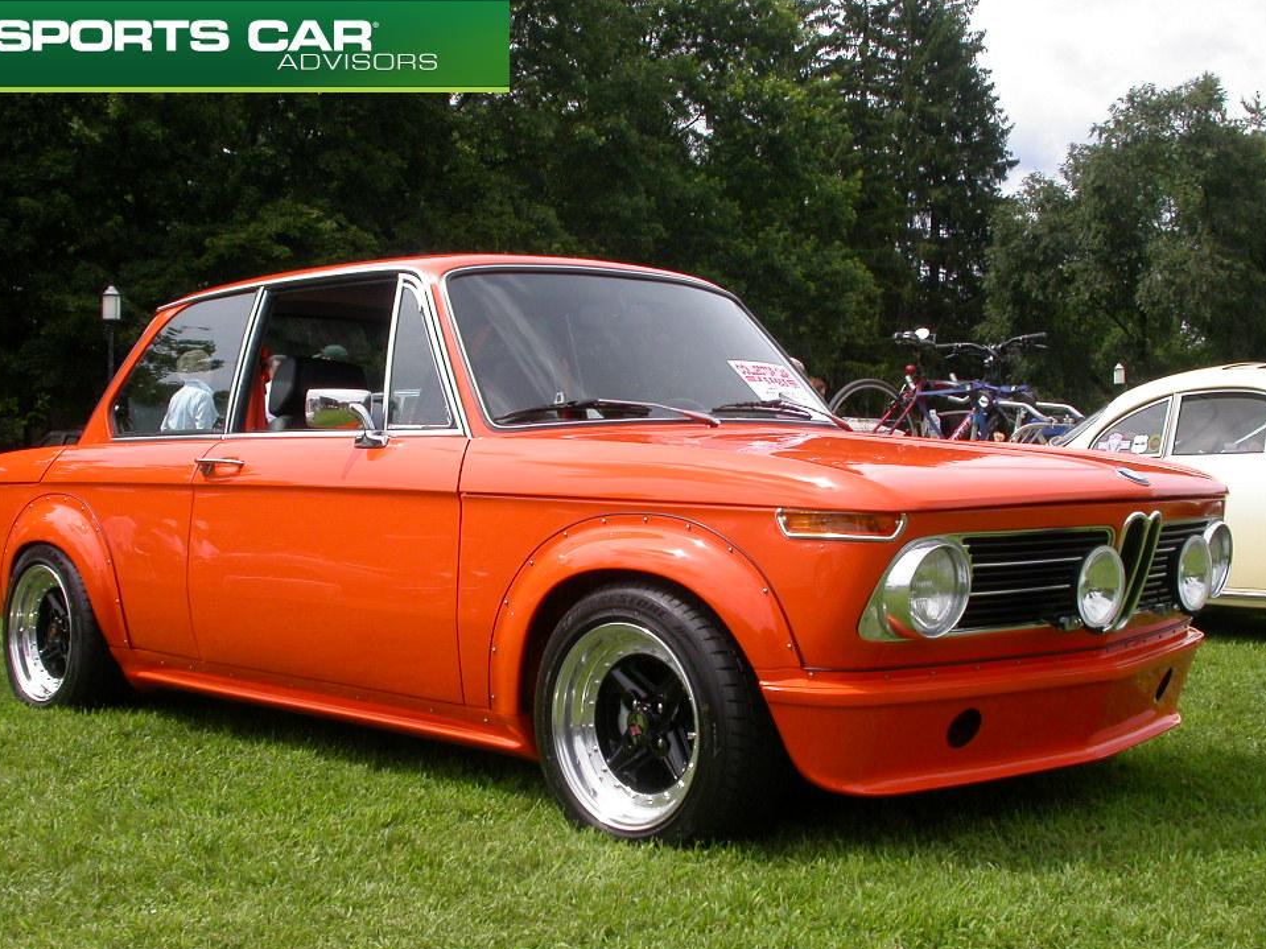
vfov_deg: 30.9
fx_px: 1719
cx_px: 599
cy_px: 503
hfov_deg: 40.4
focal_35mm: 47
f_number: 7
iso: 100
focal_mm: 9.1
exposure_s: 1/247
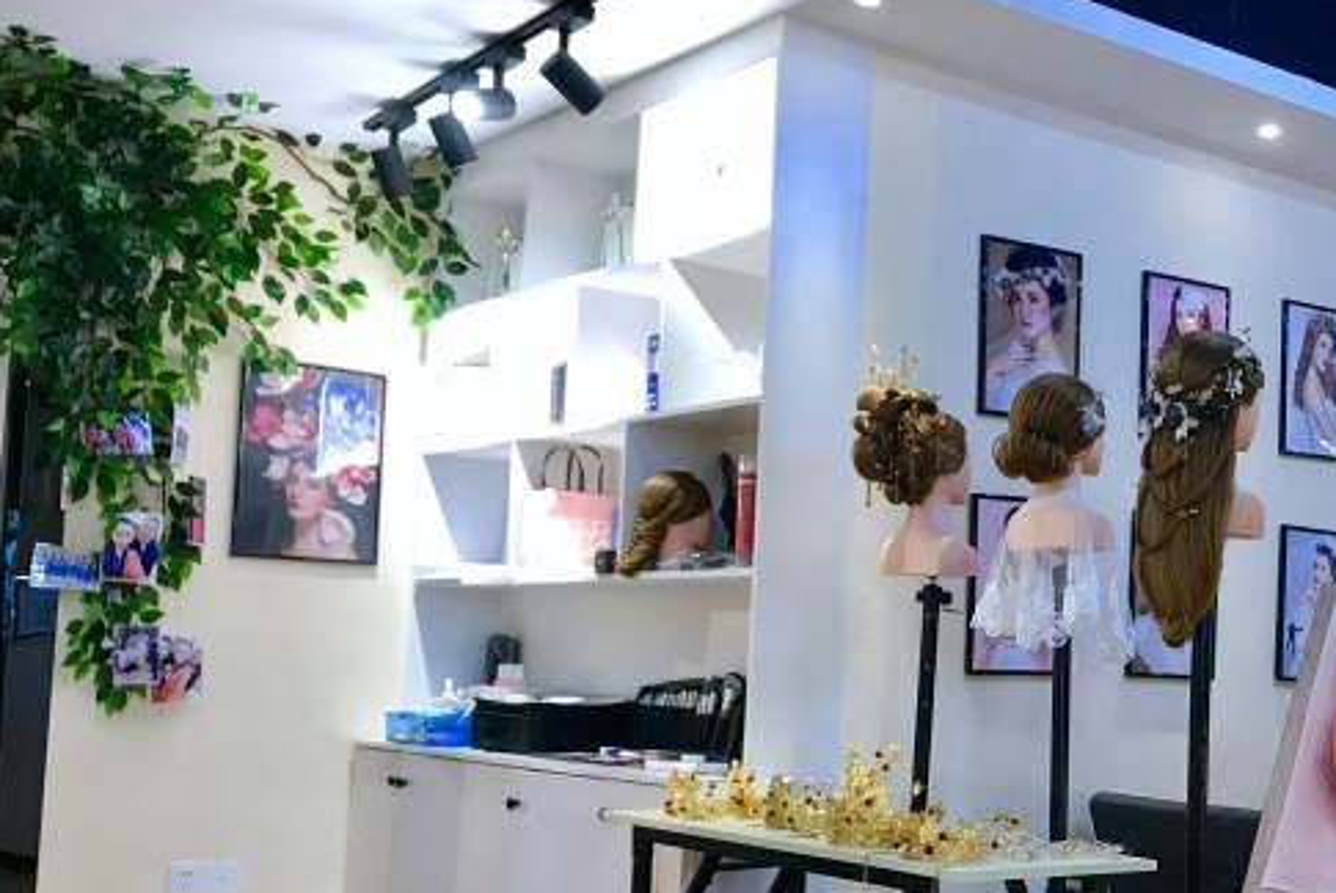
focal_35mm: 48
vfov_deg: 28.0
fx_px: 1782
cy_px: 554
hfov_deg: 39.3
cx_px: 1096
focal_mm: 3.99
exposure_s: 1/33
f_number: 1.8
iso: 40
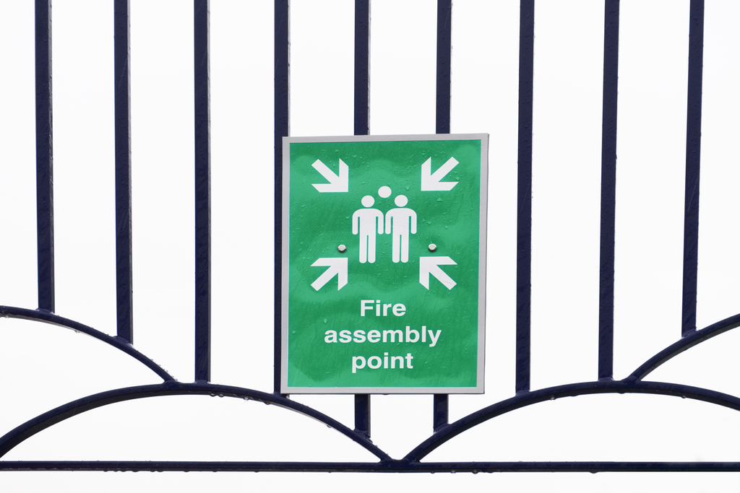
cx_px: 370
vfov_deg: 16.5
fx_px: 1706
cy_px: 246
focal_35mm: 83
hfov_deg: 24.5
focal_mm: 55
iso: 400
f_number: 4
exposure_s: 1/100
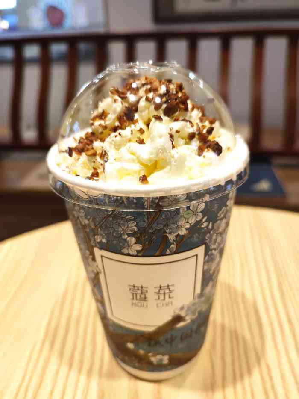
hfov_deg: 54.9
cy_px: 200
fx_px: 288
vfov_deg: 69.4
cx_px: 150
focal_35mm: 25
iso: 99
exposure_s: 1/50
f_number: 1.75
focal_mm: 5.96
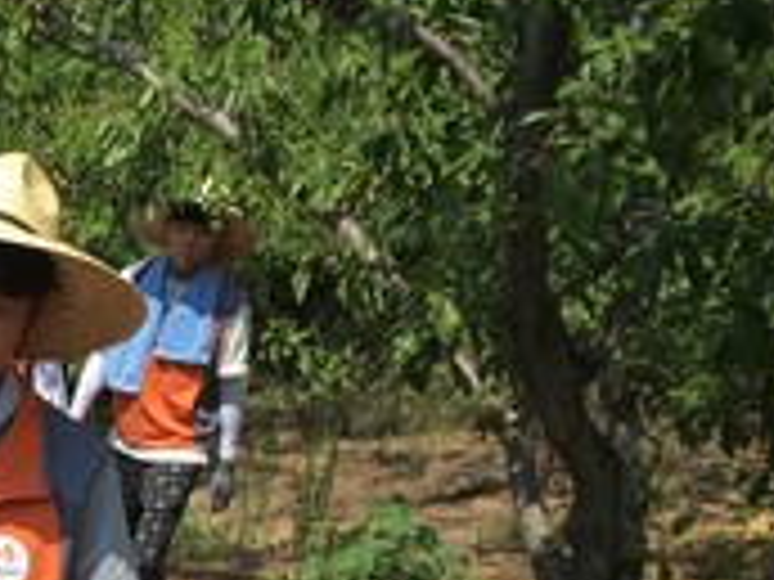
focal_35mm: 101
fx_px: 2258
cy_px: 872
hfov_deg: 16.7
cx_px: -544
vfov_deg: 13.8
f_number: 2.2
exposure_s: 1/974
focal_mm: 4.15
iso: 25
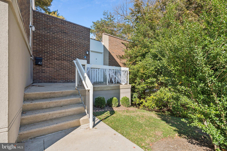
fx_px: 101
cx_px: 114
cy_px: 76
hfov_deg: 96.7
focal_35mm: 16
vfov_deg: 73.7
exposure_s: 1/400
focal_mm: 16
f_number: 8
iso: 400
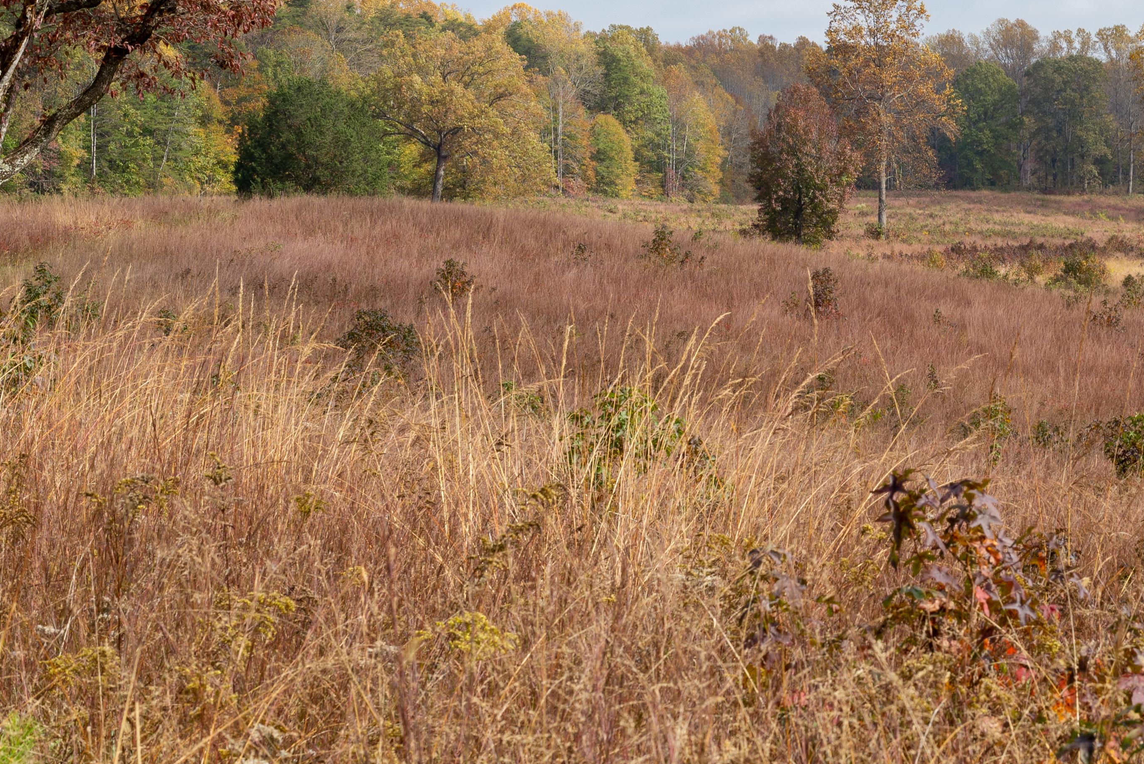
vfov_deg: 12.4
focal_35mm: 110
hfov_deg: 18.1
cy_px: 262
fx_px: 3496
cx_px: 1142
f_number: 10
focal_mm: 50
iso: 250
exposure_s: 1/320
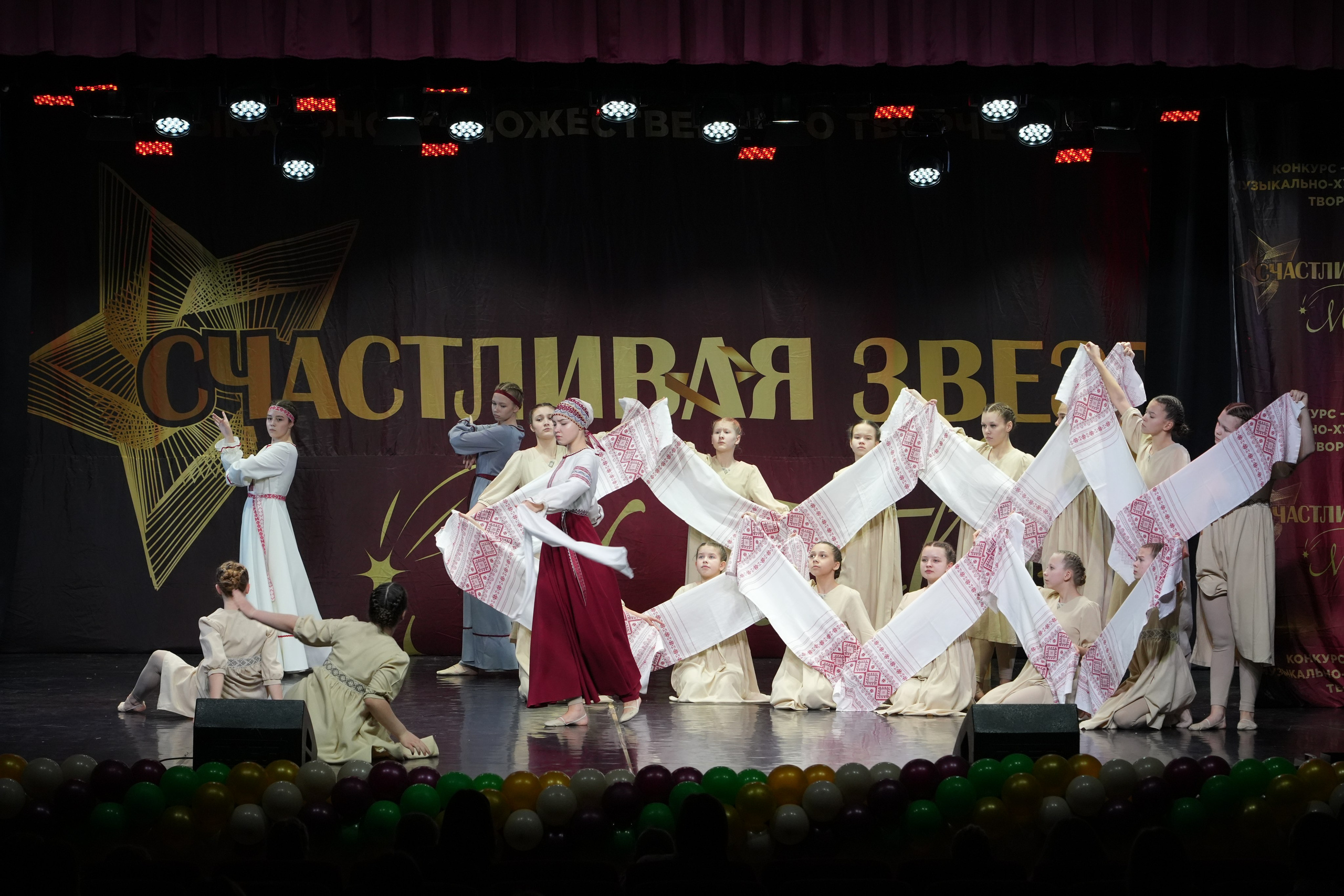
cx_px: 672
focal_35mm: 105
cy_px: 448
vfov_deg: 13.0
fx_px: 3920
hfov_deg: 19.5
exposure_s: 1/250
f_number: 6.3
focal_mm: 105
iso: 3200
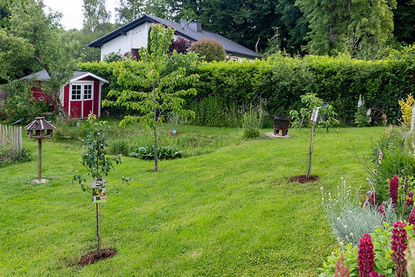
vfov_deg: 17.5
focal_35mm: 78
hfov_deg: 26.0
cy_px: 173
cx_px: 194
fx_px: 899
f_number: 5.6
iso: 100
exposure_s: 1/1000
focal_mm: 41
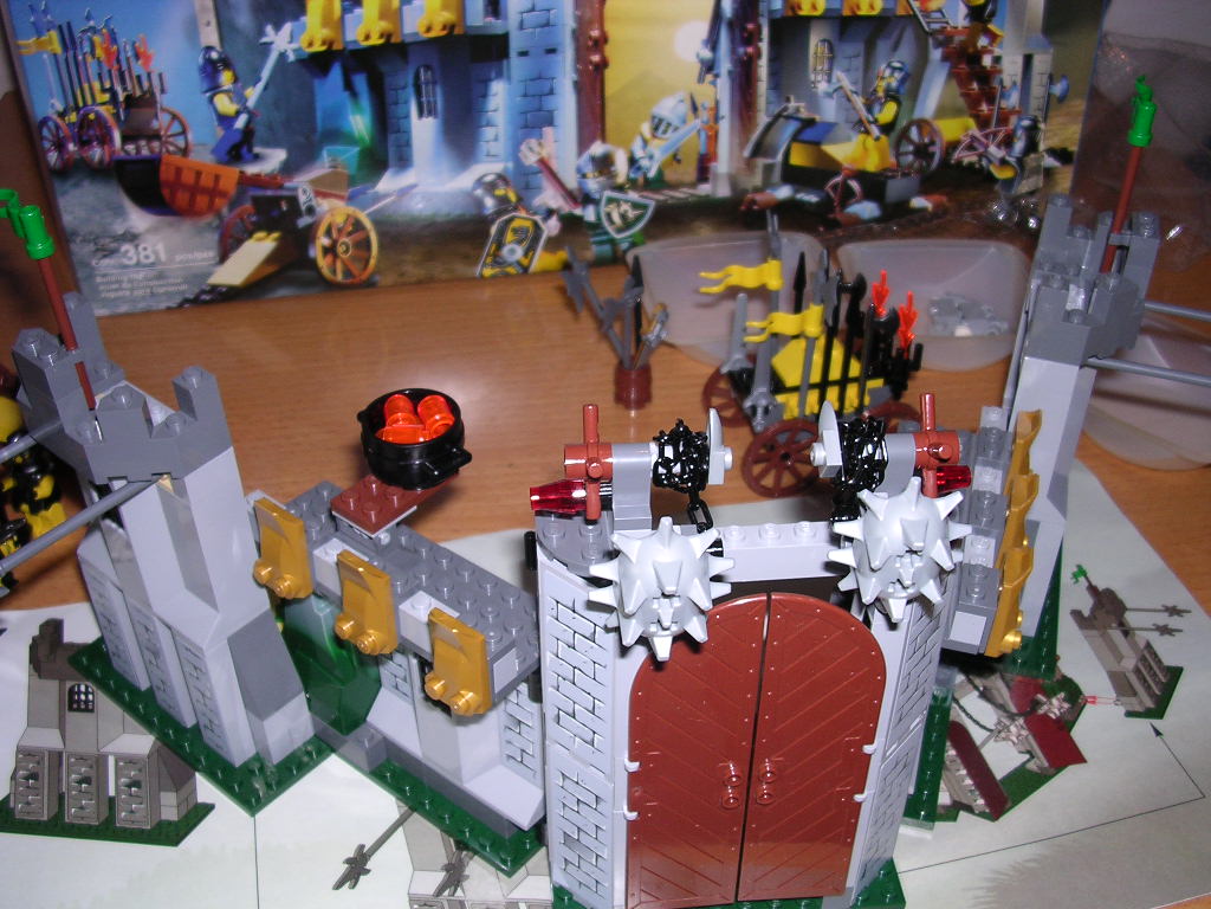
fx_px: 1329
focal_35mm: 38
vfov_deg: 37.7
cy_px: 454
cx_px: 606
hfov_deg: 49.0
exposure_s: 1/60.1
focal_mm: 5.8
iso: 100
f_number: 2.8
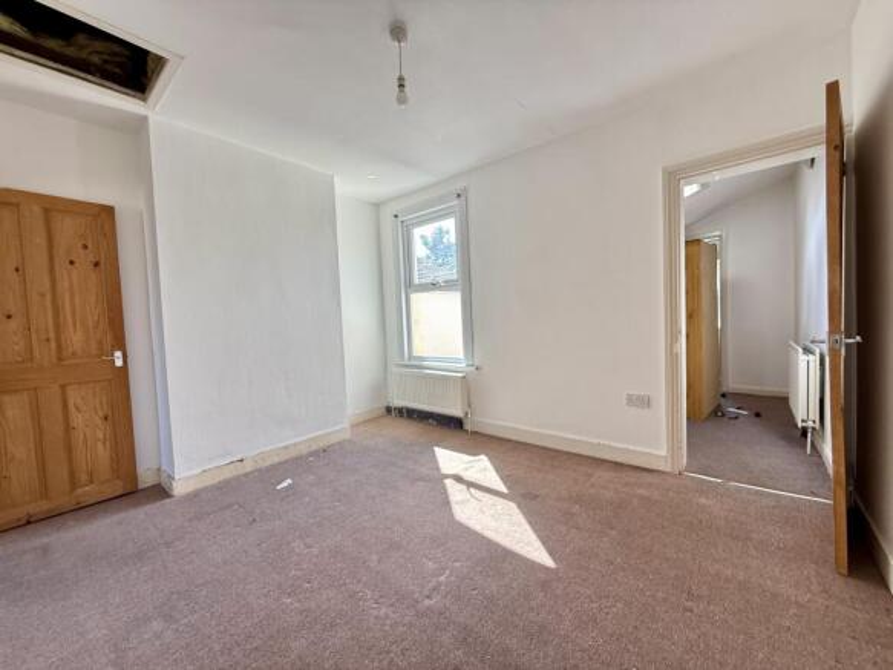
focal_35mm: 14
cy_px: 335
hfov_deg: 102.1
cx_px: 446
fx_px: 361
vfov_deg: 85.7
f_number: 2.2
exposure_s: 1/99
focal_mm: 2.22
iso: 100
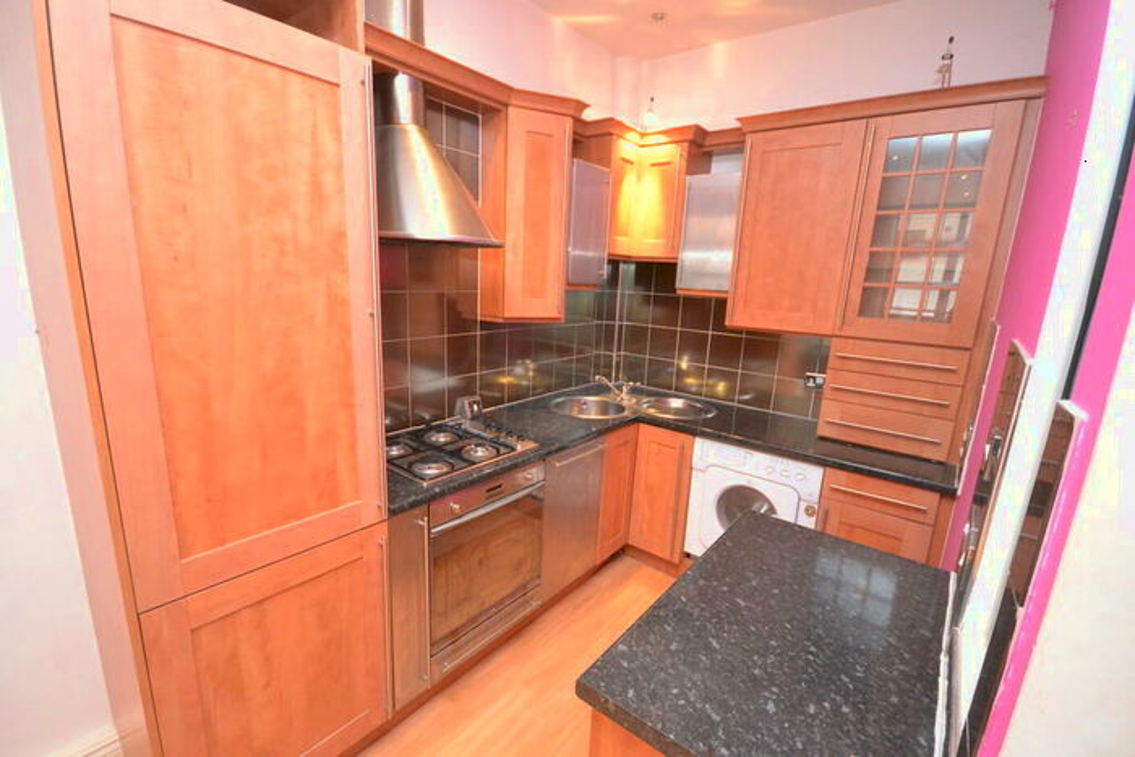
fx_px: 473
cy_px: 378
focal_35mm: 15
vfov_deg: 77.4
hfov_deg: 100.4
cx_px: 568
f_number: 4
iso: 3200
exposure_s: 1/60
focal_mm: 10
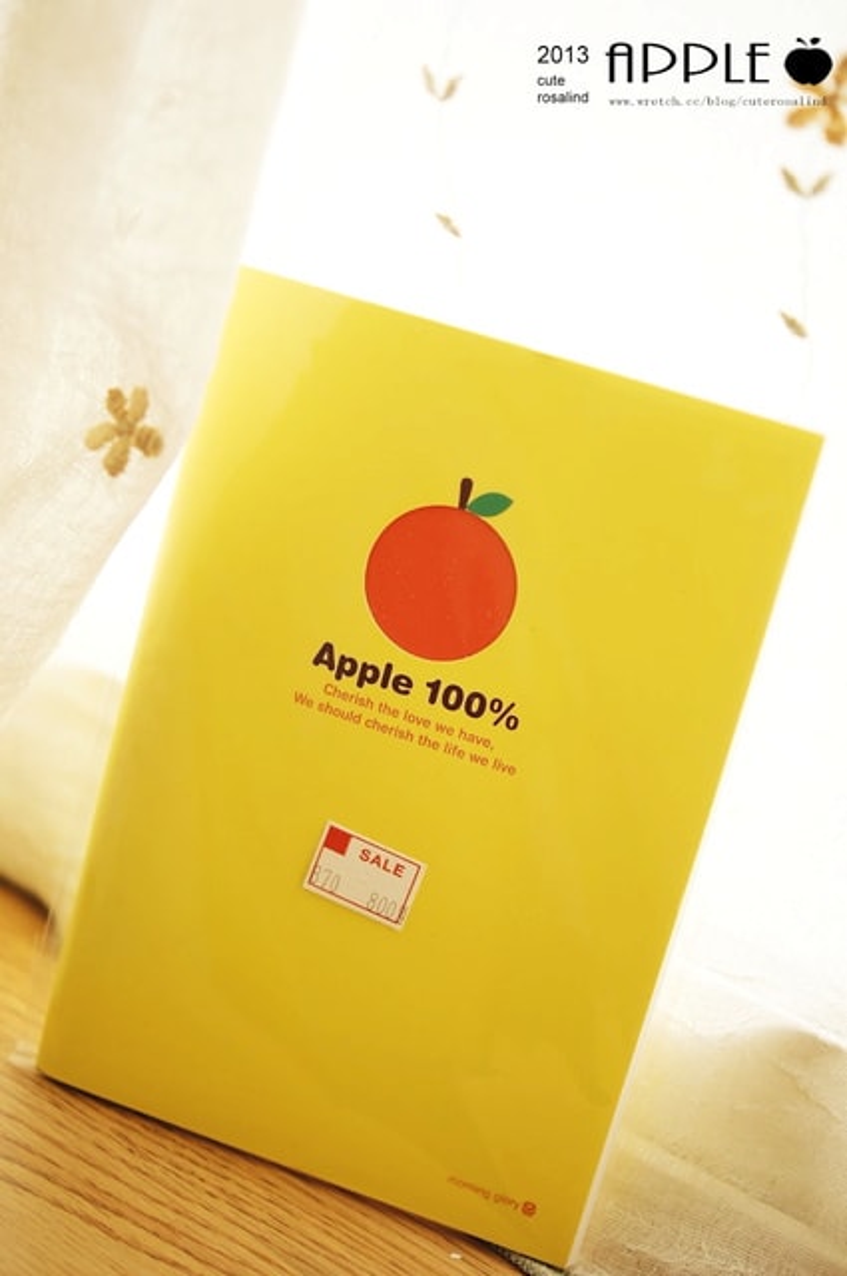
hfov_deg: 25.7
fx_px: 1858
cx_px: 424
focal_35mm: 52
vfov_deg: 37.9
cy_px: 638
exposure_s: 1/160
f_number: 1.8
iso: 100
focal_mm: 35
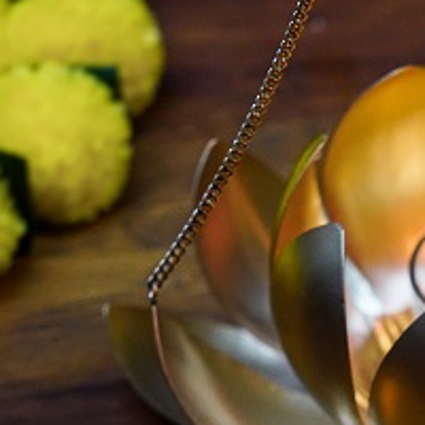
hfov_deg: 8.9
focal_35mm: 193
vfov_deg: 9.0
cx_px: 542
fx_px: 2681
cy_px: 326
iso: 3200
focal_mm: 70
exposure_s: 1/160
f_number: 4
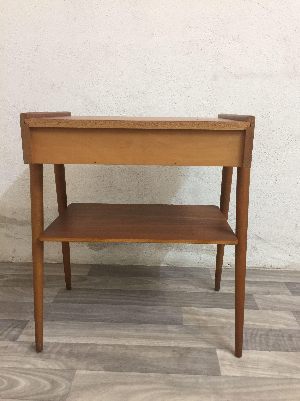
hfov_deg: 48.2
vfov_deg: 61.7
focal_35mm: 29
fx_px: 335
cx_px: 150
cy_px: 200
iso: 160
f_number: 2.2
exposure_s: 1/33
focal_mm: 4.15
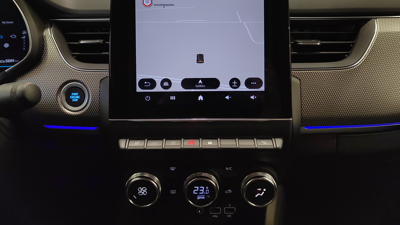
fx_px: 329
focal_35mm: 31
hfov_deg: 62.6
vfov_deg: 37.5
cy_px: 84
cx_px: 201
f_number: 1.9
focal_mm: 5.52
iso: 2772
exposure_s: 1/120
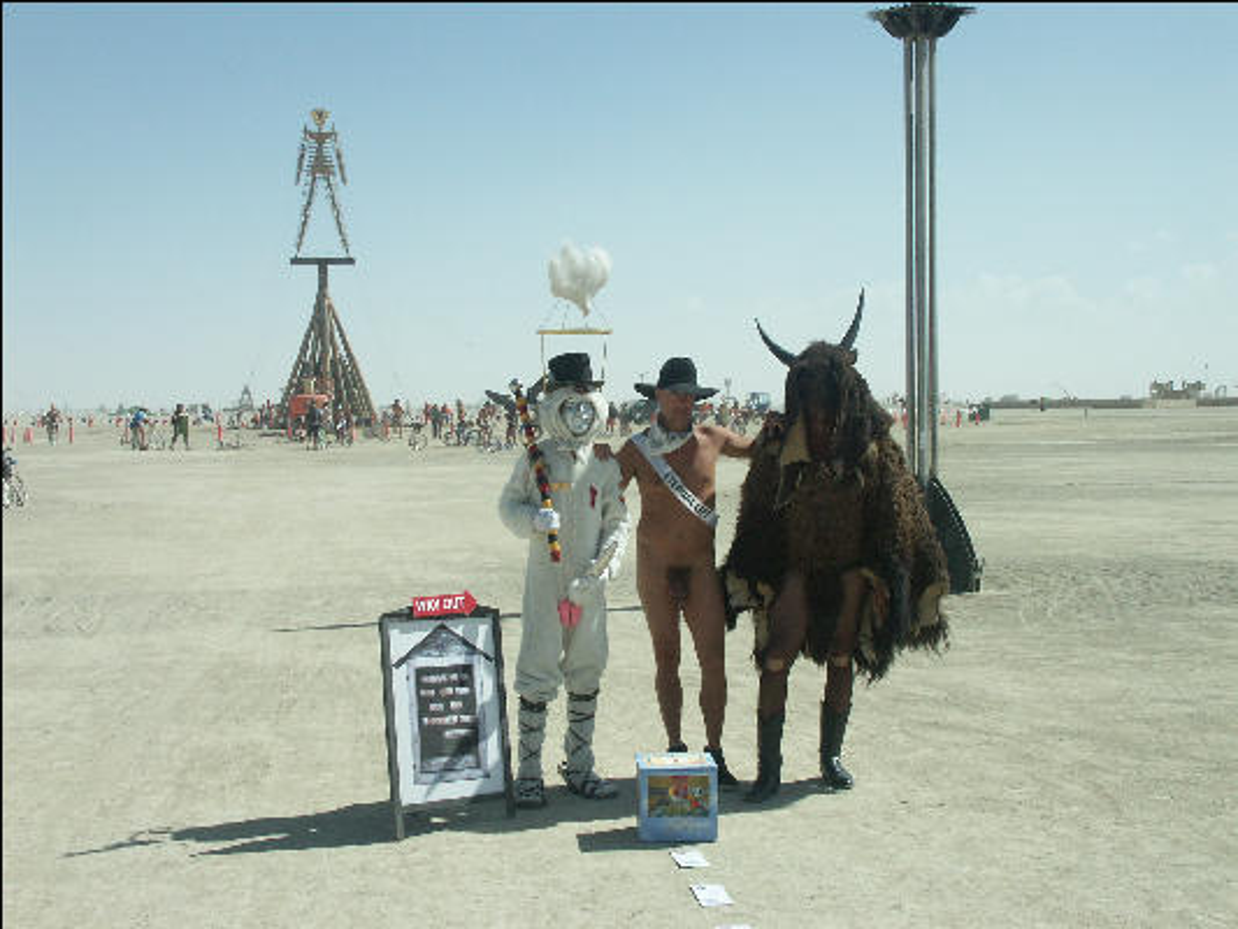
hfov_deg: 42.1
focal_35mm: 45
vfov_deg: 32.2
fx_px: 1610
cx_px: 619
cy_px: 464
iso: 100
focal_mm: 11.78
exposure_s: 1/500
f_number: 9
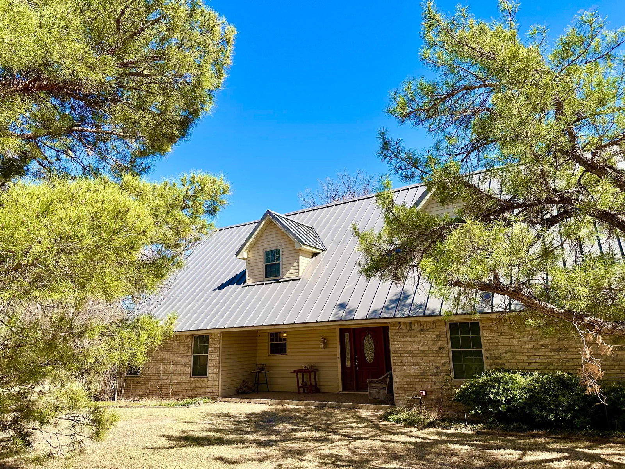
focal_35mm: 24
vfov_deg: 56.8
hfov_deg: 71.6
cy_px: 234
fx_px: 433
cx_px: 312
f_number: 1.78
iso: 80
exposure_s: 1/2967
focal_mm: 6.86
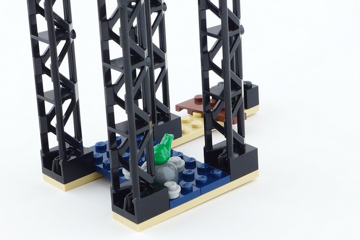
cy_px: 36
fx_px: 1120
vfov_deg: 12.2
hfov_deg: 18.3
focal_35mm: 112
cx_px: 195
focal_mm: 12.8
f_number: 4.5
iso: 80
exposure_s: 1/6
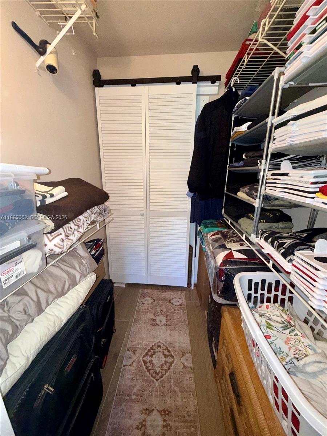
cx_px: 164
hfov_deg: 85.7
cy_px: 218
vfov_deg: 102.1
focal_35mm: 14
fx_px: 176
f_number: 2.2
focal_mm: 2.22
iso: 125
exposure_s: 1/60
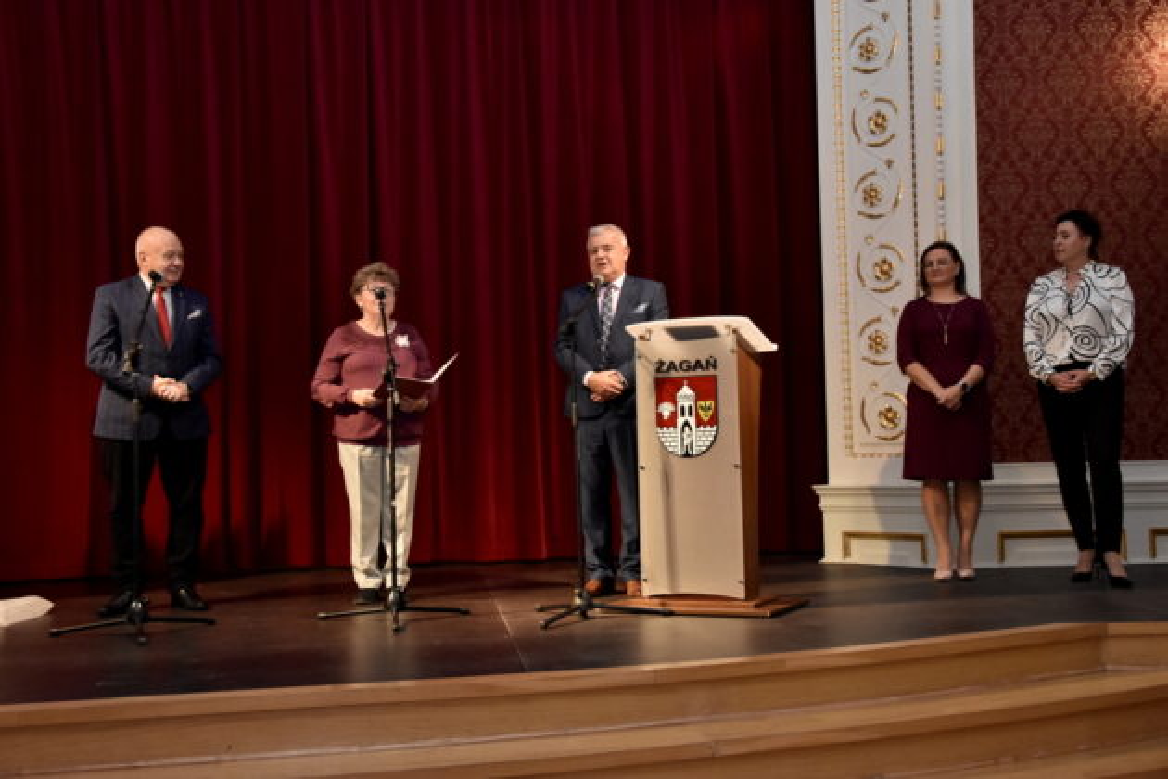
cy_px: 390
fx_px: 1363
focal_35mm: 42
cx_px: 584
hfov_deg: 46.4
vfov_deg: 31.9
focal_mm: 28
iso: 2200
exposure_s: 1/200
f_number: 5
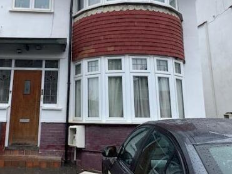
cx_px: 87
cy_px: 46
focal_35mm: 41
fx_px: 275
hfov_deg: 45.4
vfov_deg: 34.4
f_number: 1.8
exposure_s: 1/749
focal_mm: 4.25
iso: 25
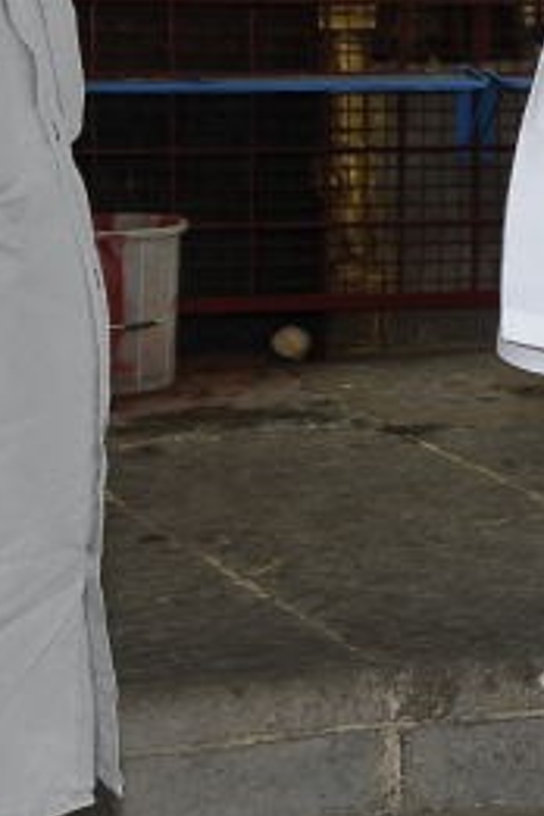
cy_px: 206
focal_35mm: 153
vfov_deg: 13.4
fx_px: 3468
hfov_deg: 8.6
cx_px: 1000
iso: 250
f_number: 6.3
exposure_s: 1/125
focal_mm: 26
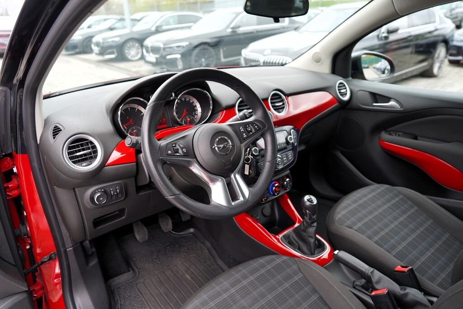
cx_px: 232
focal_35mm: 24
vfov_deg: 53.1
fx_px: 309
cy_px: 154
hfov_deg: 73.7
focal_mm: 24
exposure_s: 1/60
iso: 100
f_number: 4
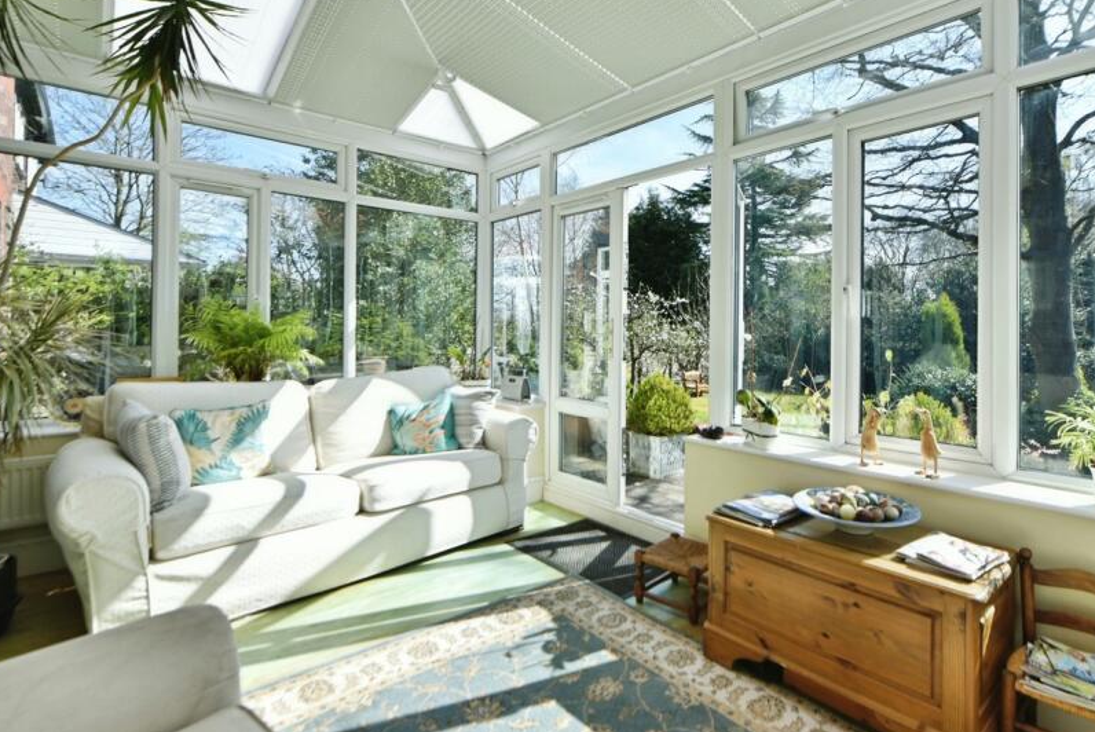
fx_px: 548
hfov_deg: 89.7
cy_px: 330
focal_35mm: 18
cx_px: 601
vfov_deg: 67.3
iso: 500
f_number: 8
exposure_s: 1/500
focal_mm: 14
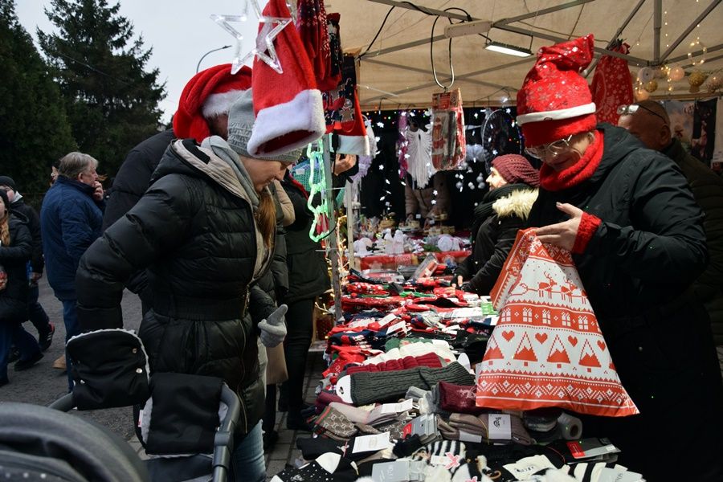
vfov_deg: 41.7
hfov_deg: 59.5
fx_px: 633
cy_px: 241
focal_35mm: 32
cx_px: 362
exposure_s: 1/100
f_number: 3.8
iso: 560
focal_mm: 21
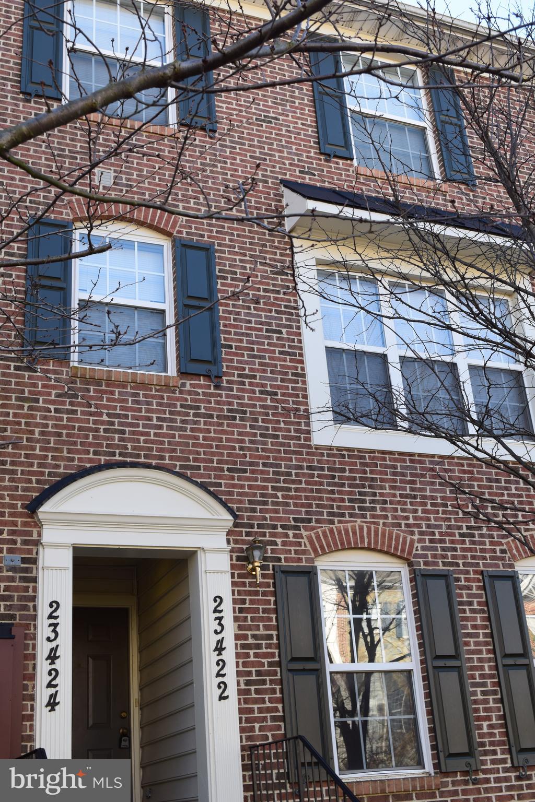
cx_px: 268
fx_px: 970
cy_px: 401
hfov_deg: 30.8
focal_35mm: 44
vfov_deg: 45.0
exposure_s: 1/160
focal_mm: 29
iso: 400
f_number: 9
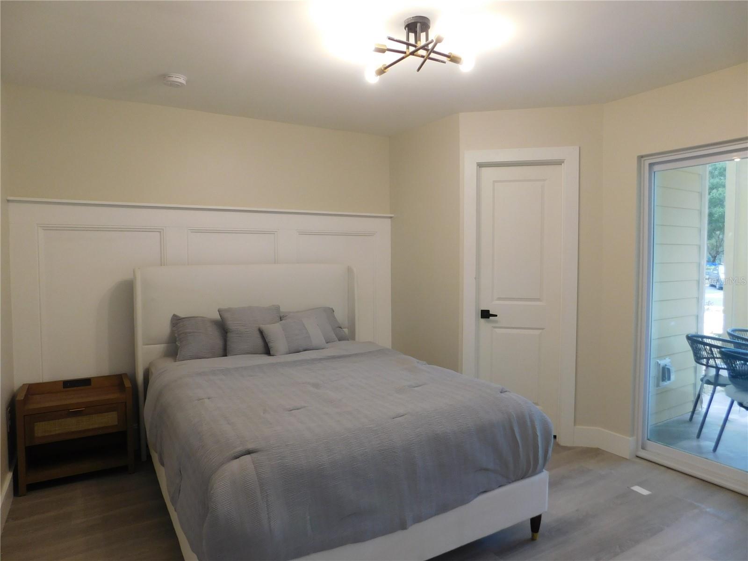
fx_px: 497
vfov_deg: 58.9
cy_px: 280
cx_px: 374
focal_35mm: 23
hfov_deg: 73.9
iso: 125
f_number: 3
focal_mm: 4
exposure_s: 1/30
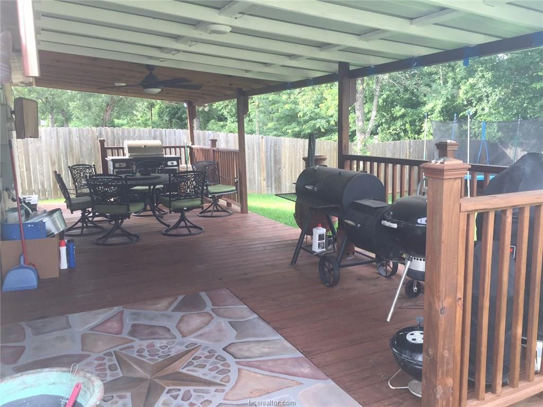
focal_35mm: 29
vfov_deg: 48.2
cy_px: 204
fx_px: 455
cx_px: 272
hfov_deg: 61.7
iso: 40
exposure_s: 1/120
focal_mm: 4.15
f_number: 2.2
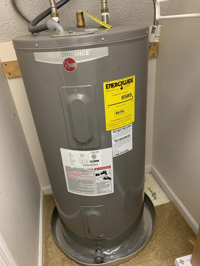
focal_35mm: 26
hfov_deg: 53.1
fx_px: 200
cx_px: 100
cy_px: 133
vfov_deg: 67.3
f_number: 1.8
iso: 400
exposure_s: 1/60
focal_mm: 4.25
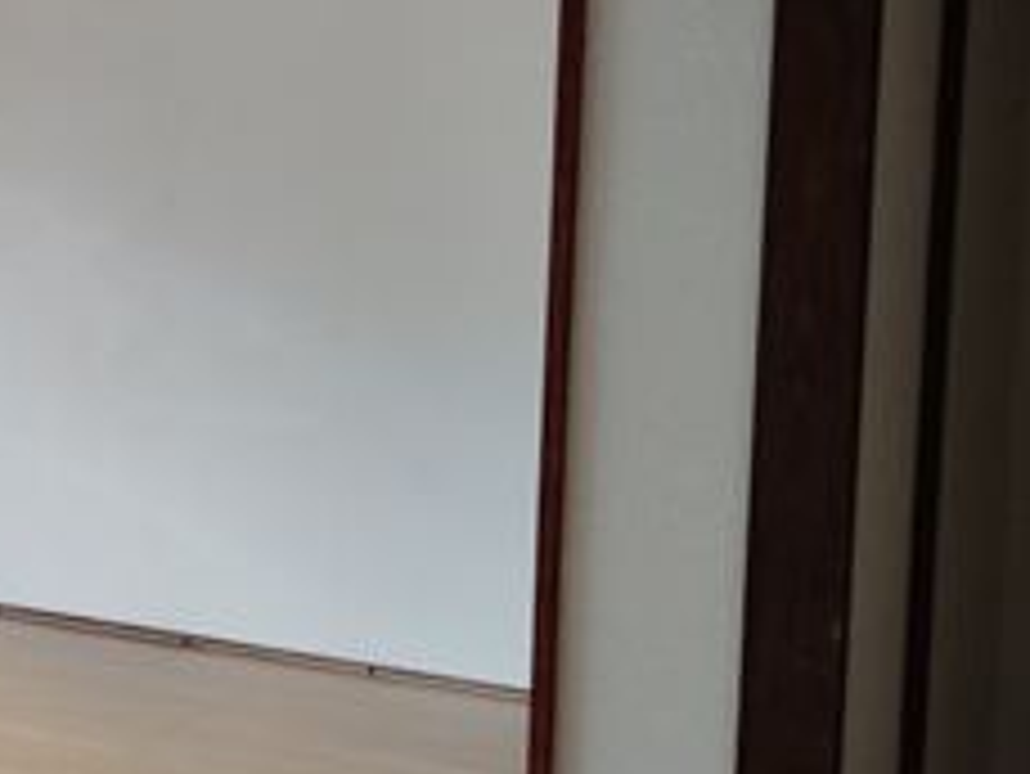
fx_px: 2411
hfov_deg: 21.6
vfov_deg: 18.2
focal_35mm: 81
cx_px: -328
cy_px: 243
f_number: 1.8
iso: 154
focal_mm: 4.25
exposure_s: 1/50
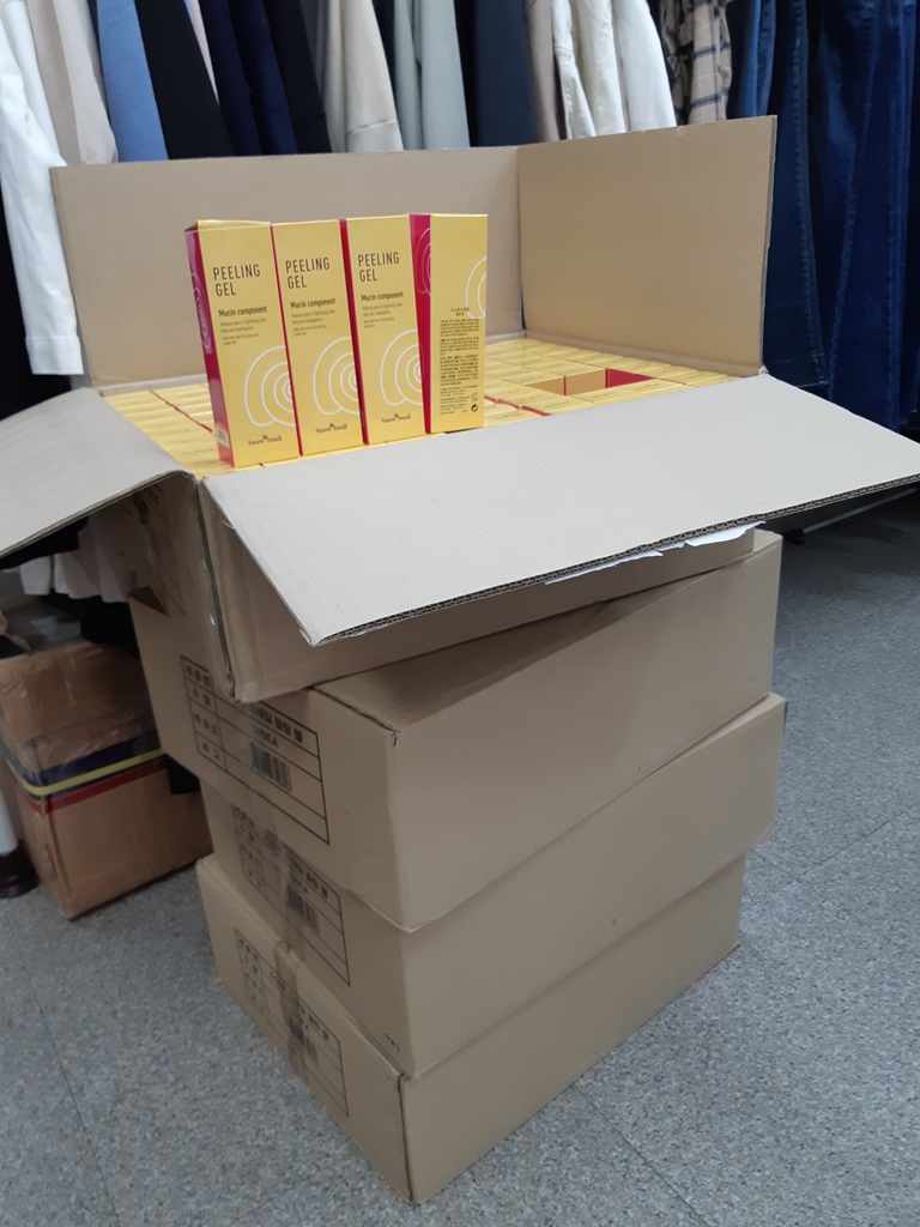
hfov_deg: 53.1
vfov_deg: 67.3
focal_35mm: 26
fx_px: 921
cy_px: 614
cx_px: 460
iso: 80
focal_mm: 3.93
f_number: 1.7
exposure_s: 1/60
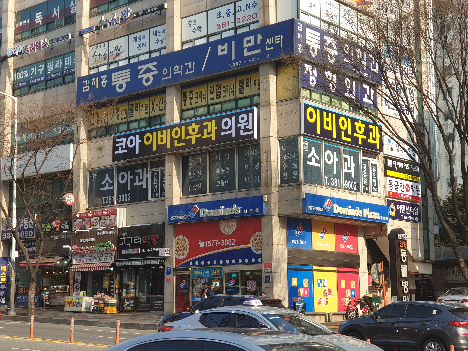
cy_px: 176
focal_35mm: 52
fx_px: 703
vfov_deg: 28.0
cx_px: 234
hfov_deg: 36.8
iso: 25
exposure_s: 1/330
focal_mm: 6
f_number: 2.4
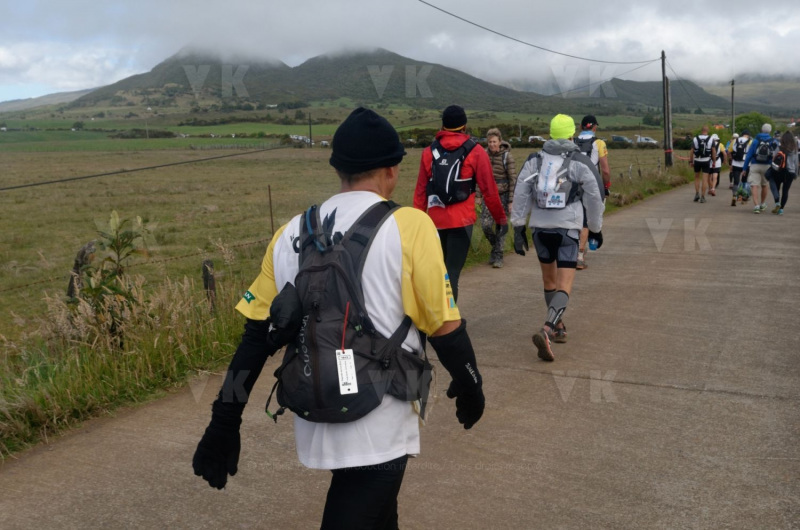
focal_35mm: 36
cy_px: 265
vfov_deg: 36.7
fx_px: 798
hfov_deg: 53.2
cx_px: 400
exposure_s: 1/400
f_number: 11
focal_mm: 24
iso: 320
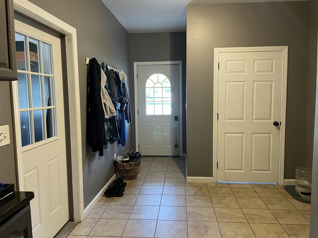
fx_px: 239
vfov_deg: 53.1
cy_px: 119
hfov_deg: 67.3
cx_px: 159
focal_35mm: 26
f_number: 1.6
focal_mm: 4.2
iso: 125
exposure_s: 1/60
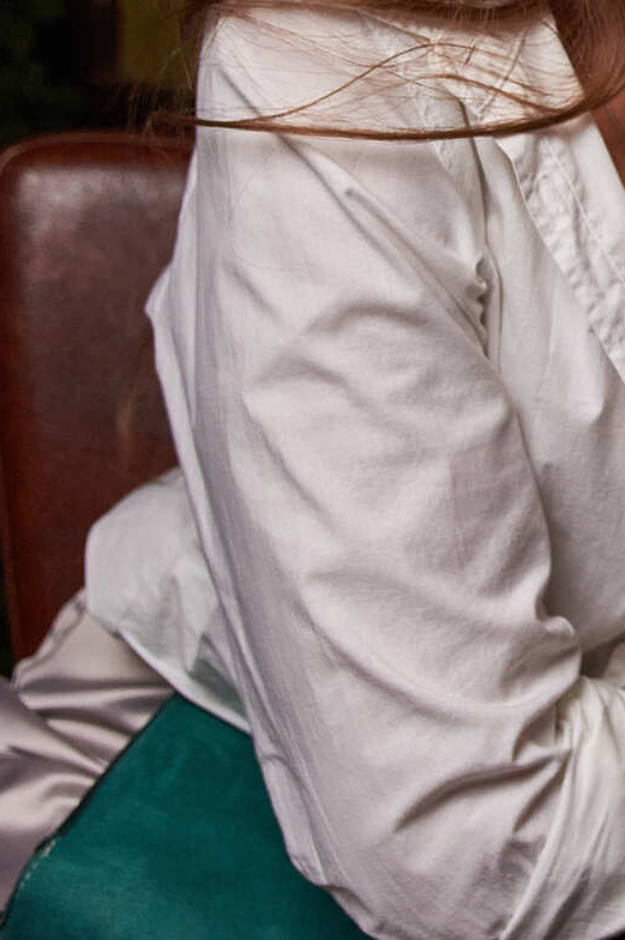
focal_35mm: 99
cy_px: 221
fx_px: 2590
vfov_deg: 20.4
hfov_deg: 13.4
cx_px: 750
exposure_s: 1/200
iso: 500
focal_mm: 27
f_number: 4
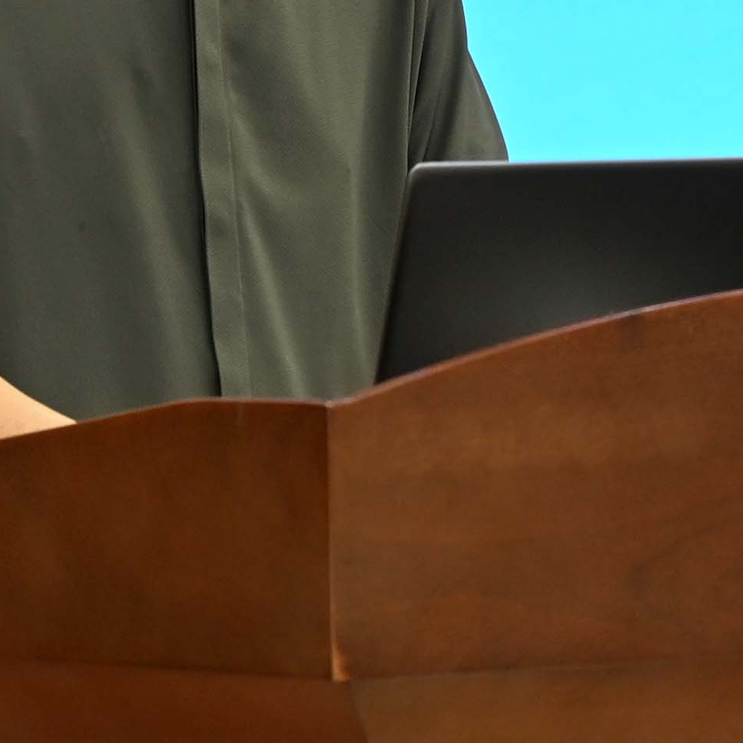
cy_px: -435
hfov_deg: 4.4
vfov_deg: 4.5
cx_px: 1320
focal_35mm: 390
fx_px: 9471
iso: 400
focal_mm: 73
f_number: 4
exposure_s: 1/80
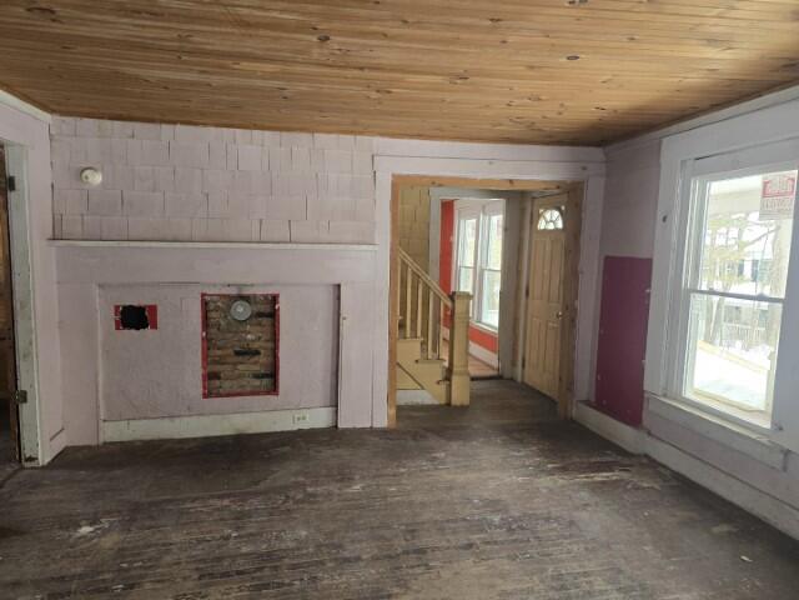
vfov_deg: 58.9
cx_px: 400
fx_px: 531
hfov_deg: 73.9
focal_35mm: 23
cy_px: 300
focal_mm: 6.3
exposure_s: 1/120
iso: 320
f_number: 1.7
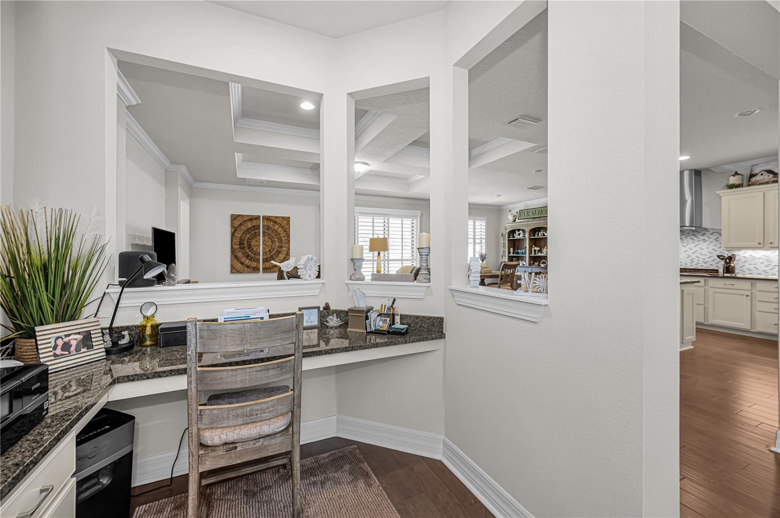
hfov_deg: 104.3
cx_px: 390
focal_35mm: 14
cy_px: 259
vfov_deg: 81.1
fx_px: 303
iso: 250
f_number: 6.3
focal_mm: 14
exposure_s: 1/6
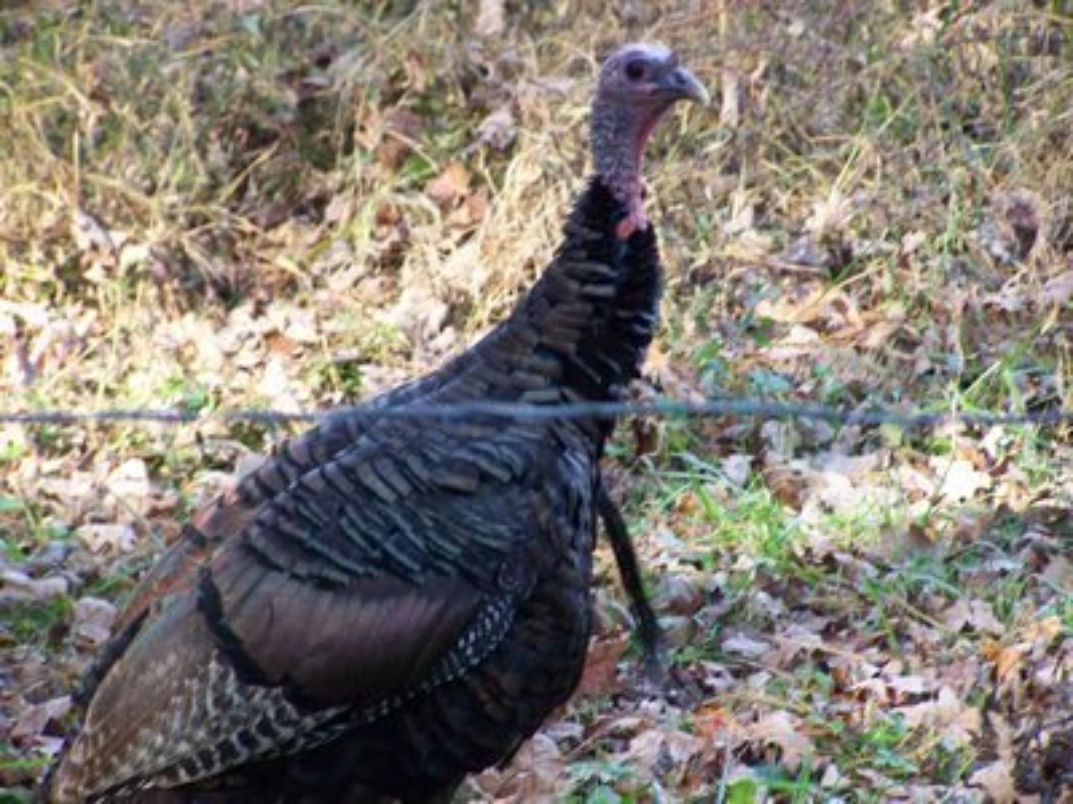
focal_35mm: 239
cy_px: 402
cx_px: 536
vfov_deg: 6.2
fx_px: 7408
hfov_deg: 8.3
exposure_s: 1/160
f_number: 3.2
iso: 200
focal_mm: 39.6
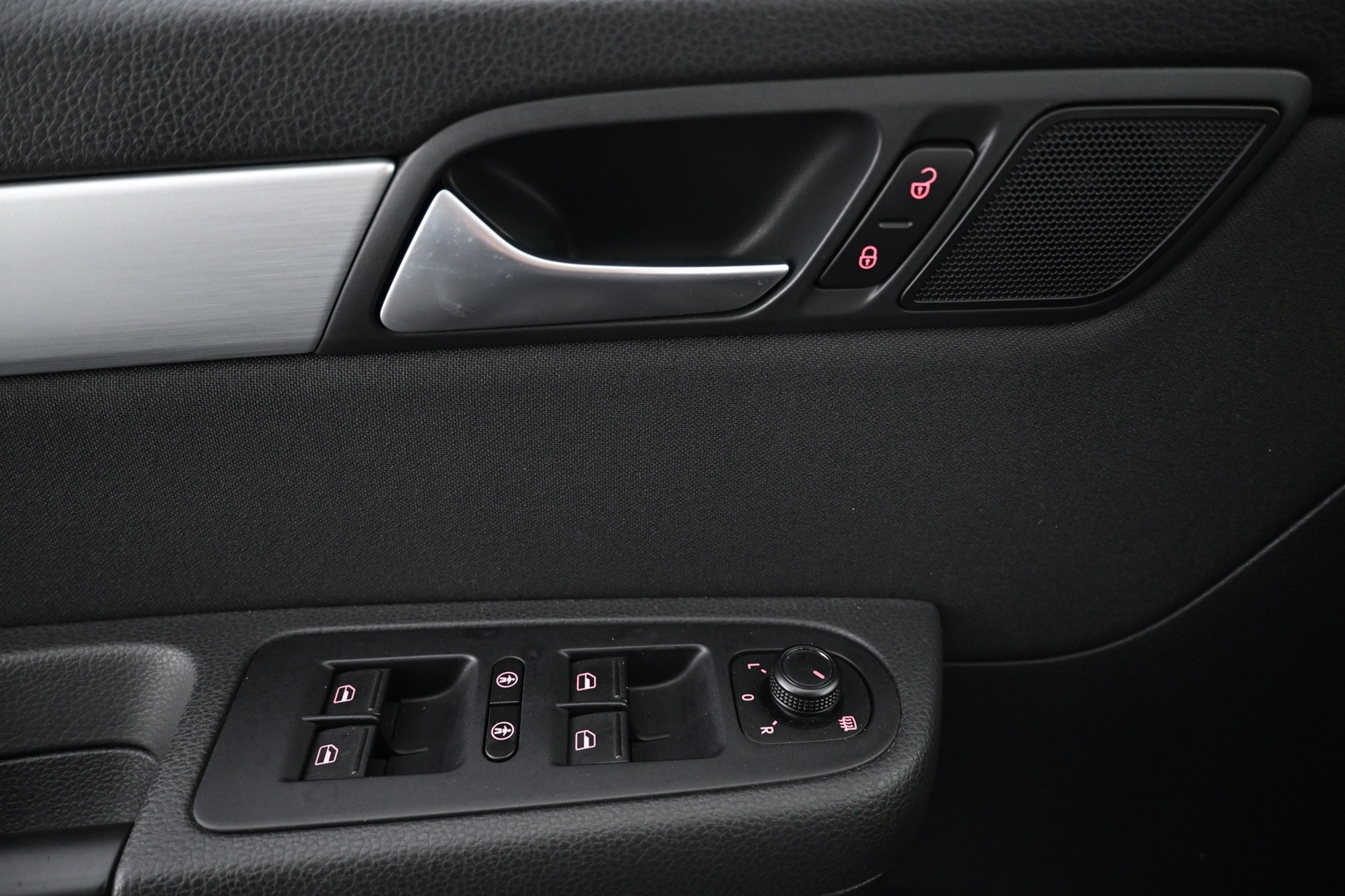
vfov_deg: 53.1
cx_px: 672
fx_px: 897
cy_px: 448
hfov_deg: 73.7
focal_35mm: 24
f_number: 3.5
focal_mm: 16
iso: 1600
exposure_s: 1/15
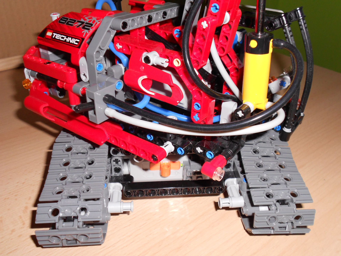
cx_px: 170
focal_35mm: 32
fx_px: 315
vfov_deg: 44.2
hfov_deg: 56.8
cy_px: 128
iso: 200
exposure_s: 1/30
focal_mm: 6
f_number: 9
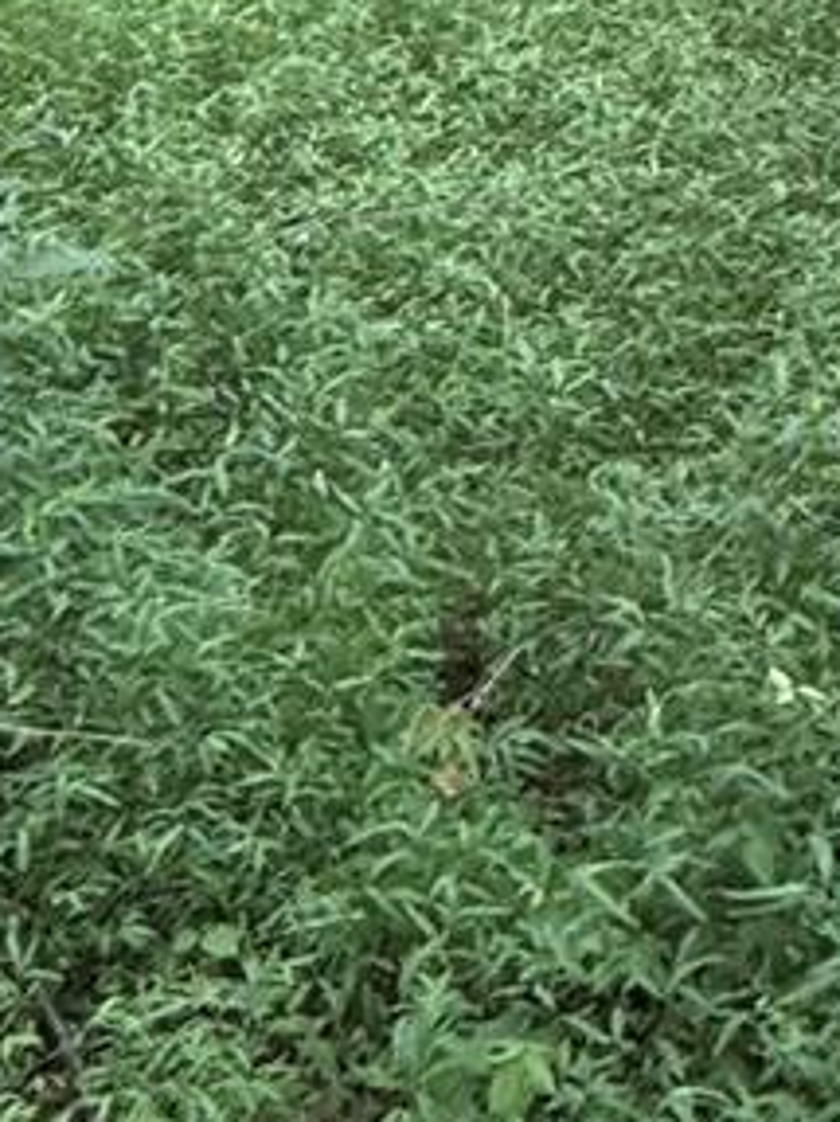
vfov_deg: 22.6
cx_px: 649
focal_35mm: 75
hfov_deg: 19.5
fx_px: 2428
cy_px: -414
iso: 500
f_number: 2.2
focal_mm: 2.22
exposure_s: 1/60
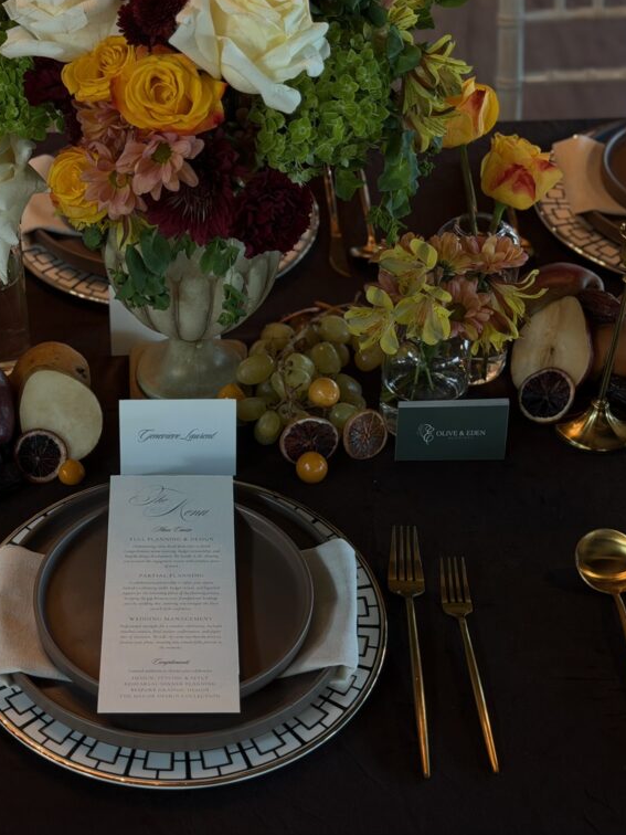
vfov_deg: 29.8
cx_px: 160
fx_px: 1567
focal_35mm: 65
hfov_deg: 22.4
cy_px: 419
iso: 100
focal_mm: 6.76
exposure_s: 1/120
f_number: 1.78
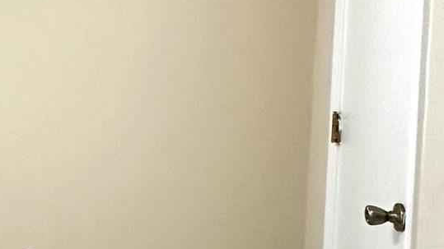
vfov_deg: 20.6
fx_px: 683
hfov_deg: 25.2
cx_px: -255
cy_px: 68
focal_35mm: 58
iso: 100
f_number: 2.2
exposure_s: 1/120
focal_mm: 2.22
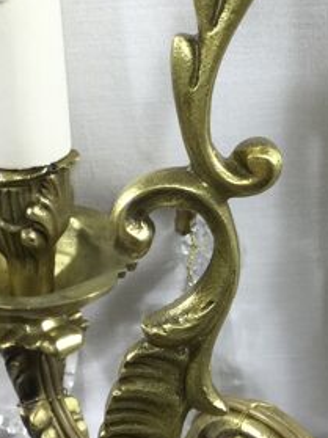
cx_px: 281
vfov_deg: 22.0
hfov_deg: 16.4
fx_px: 1125
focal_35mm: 89
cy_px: 235
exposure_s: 1/33
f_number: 2.4
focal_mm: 3.3
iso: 25
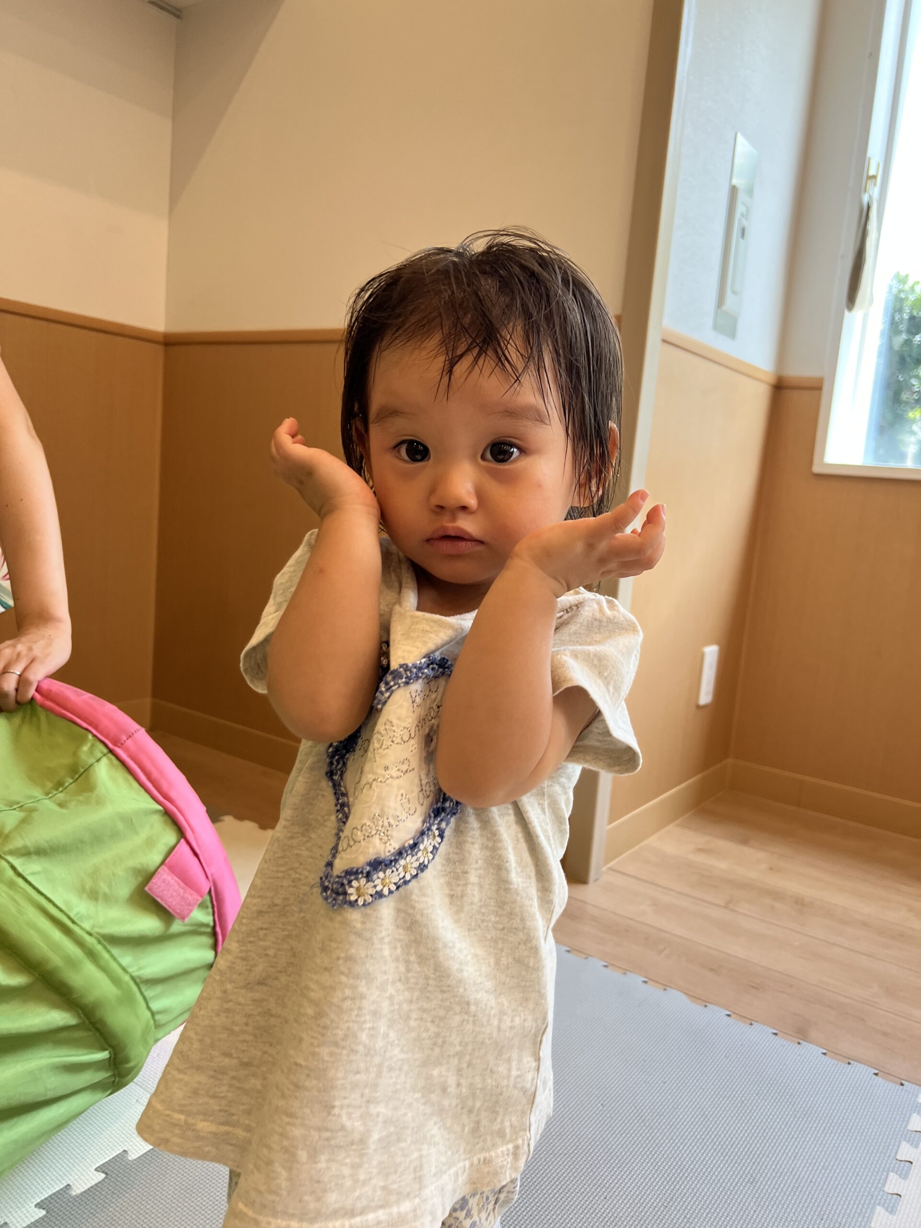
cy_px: 614
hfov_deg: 53.1
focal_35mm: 26
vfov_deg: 67.3
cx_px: 460
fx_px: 922
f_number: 1.5
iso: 100
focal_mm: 5.7
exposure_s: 1/121
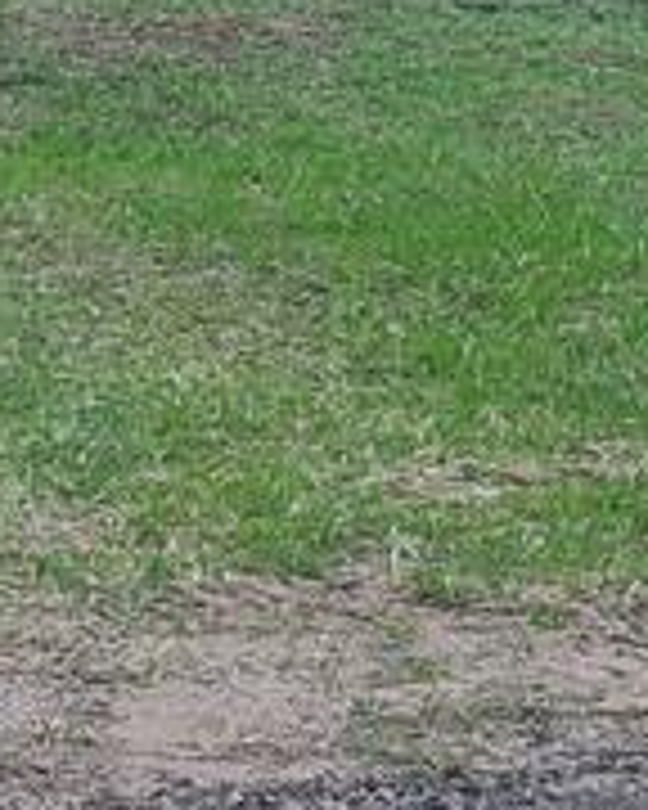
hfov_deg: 9.6
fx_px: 3452
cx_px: -842
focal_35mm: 144
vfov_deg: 12.9
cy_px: -238
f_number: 1.8
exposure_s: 1/722
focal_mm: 5.4
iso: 40
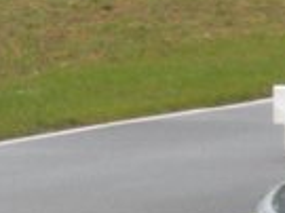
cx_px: -452
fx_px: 10628
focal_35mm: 1292
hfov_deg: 1.5
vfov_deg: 1.1
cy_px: -232
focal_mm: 31.5
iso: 171
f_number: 5.6
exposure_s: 1/250
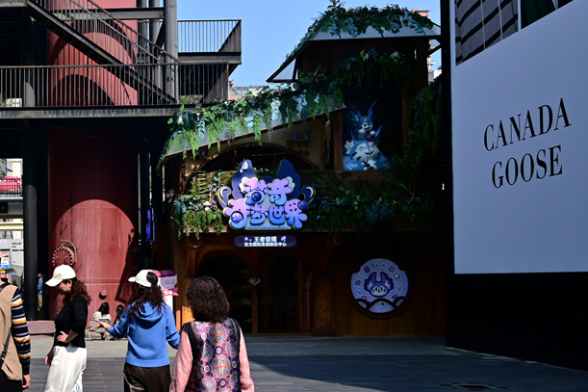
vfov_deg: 23.3
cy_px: 254
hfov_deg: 32.1
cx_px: 18
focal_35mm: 58
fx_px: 947
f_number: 8
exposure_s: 1/125
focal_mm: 29.5
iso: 110
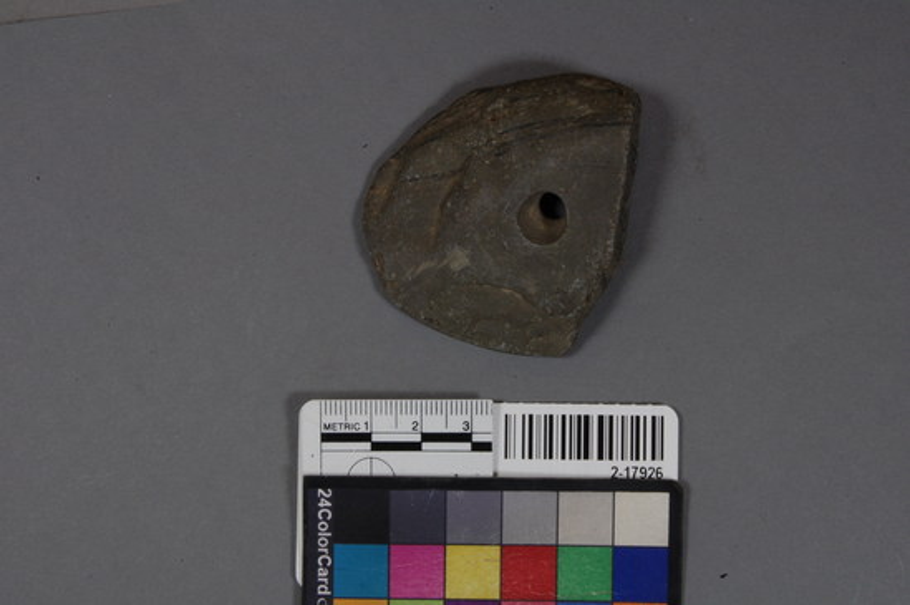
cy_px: 302
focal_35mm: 63
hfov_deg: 31.9
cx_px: 455
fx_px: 1591
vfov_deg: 21.5
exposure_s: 1/6
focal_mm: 42
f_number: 32
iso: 400
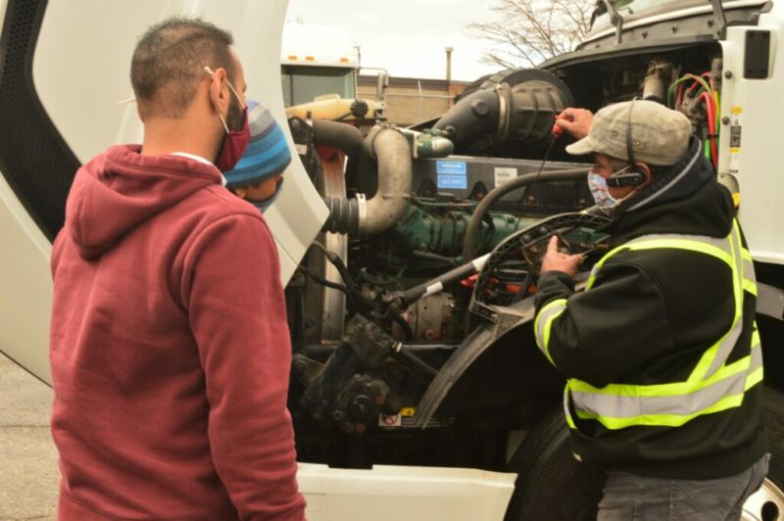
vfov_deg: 22.6
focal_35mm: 60
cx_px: 392
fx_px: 1306
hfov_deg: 33.4
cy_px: 260
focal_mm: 40
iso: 200
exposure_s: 1/40
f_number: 16
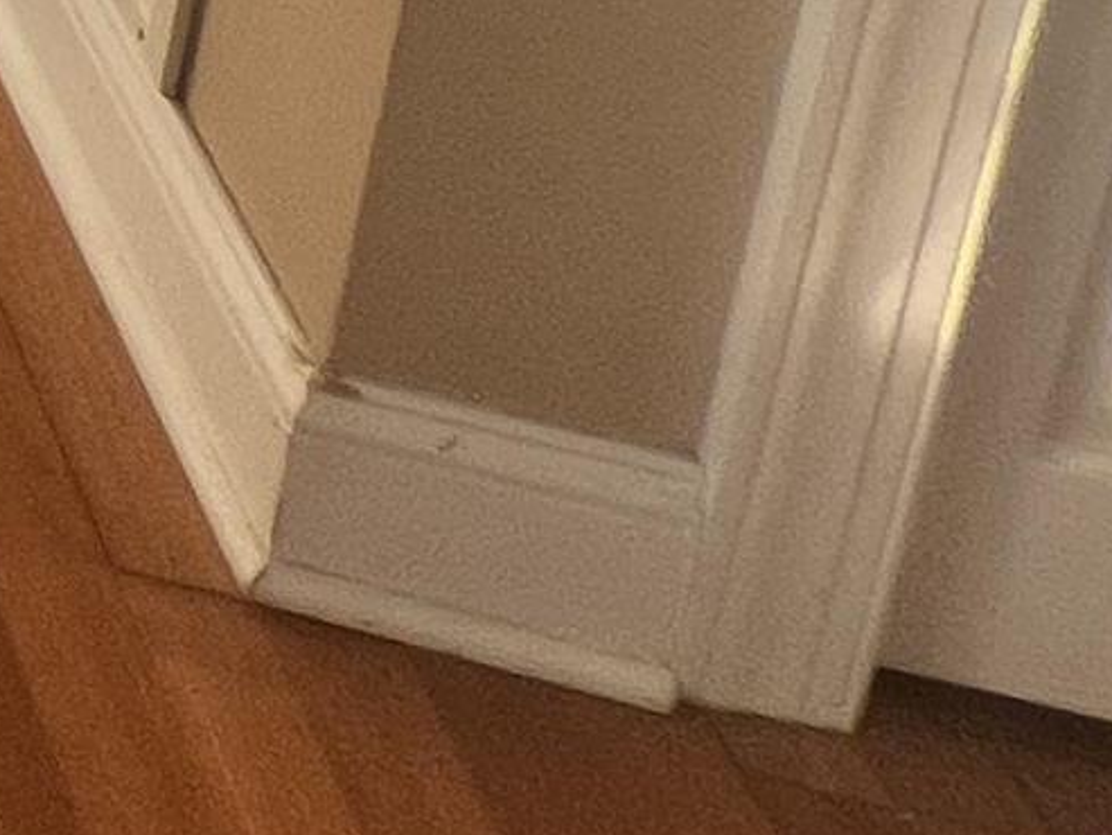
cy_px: -1557
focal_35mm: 81
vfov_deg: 11.7
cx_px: -2163
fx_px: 2603
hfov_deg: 11.8
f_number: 1.8
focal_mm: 1.57
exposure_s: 1/174
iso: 32
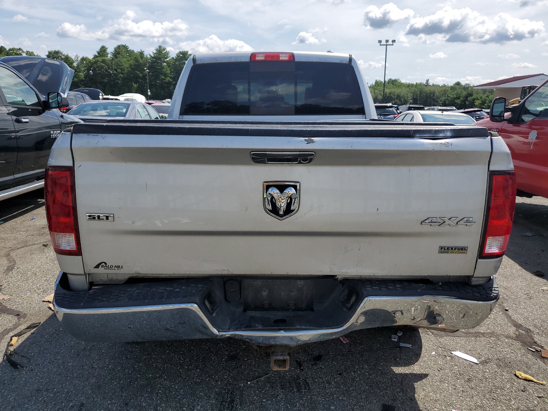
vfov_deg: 53.1
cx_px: 274
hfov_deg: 67.3
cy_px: 206
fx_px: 412
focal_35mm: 26
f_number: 1.5
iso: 50
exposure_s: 1/3333
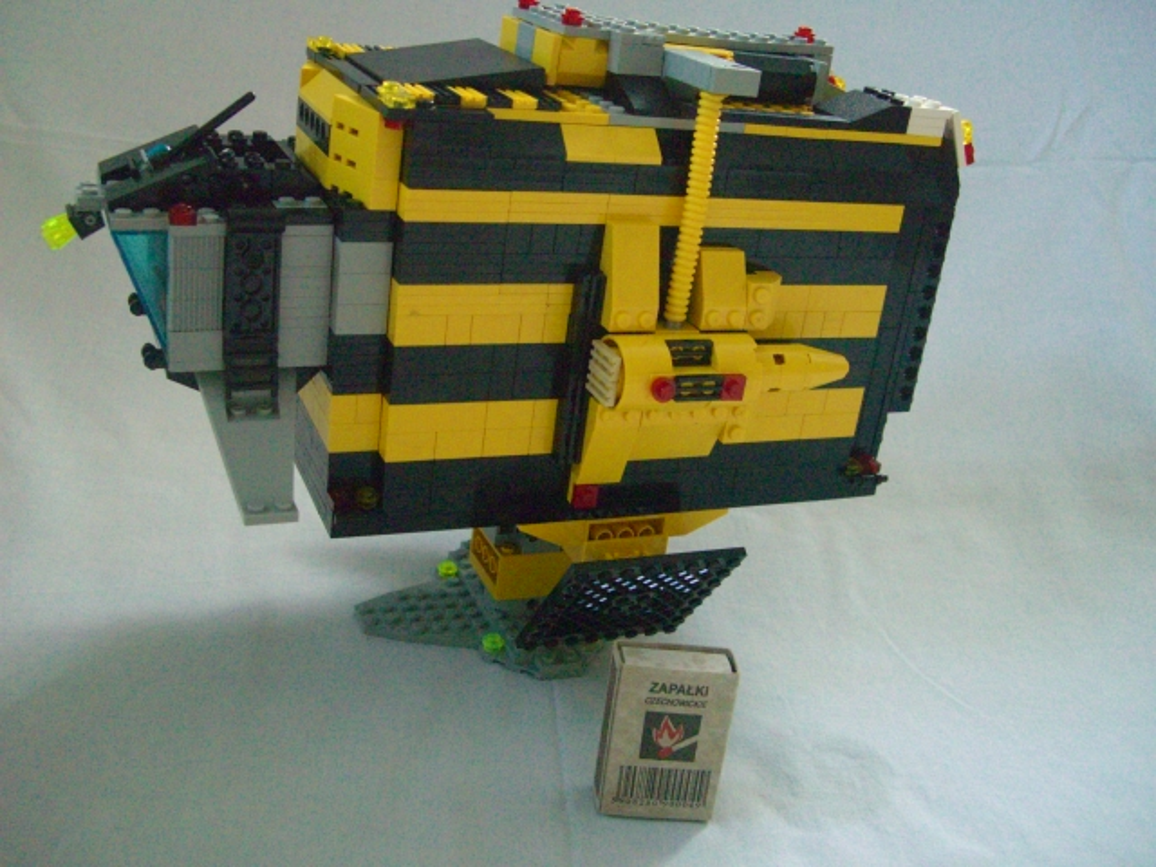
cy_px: 434
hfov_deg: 49.0
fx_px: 1269
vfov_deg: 37.7
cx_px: 578
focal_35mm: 38
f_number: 2.8
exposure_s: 1/80
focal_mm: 7.9
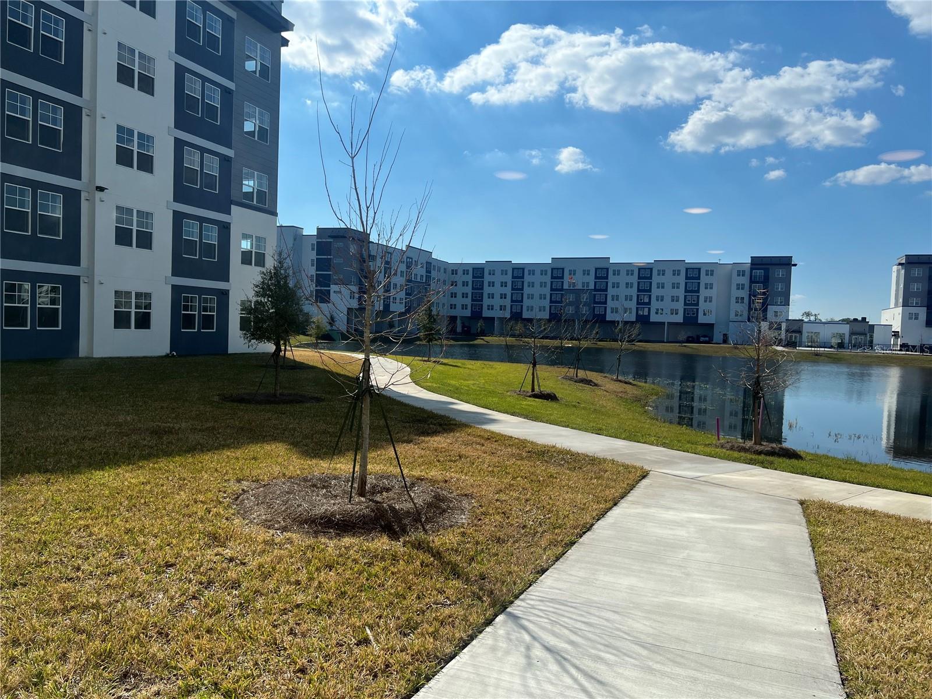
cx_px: 466
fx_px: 700
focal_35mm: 26
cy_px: 350
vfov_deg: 53.1
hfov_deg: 67.3
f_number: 1.5
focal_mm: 5.7
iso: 50
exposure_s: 1/6211
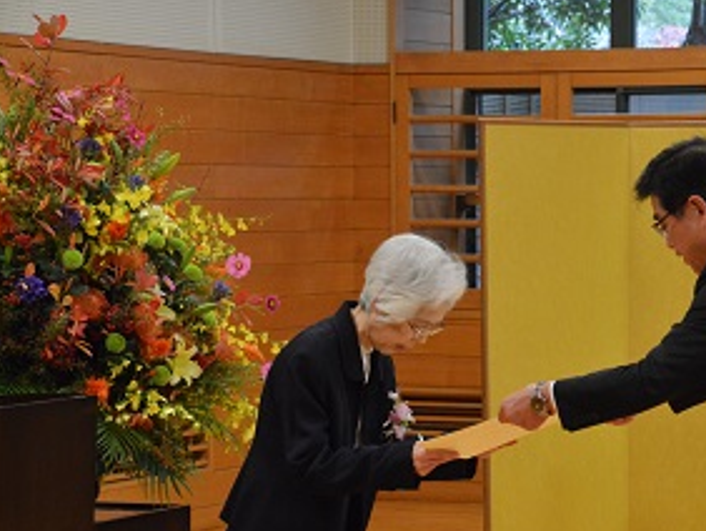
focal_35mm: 159
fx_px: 3246
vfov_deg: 9.3
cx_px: 496
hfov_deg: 12.4
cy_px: 312
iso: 3200
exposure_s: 1/125
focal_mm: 78
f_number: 8
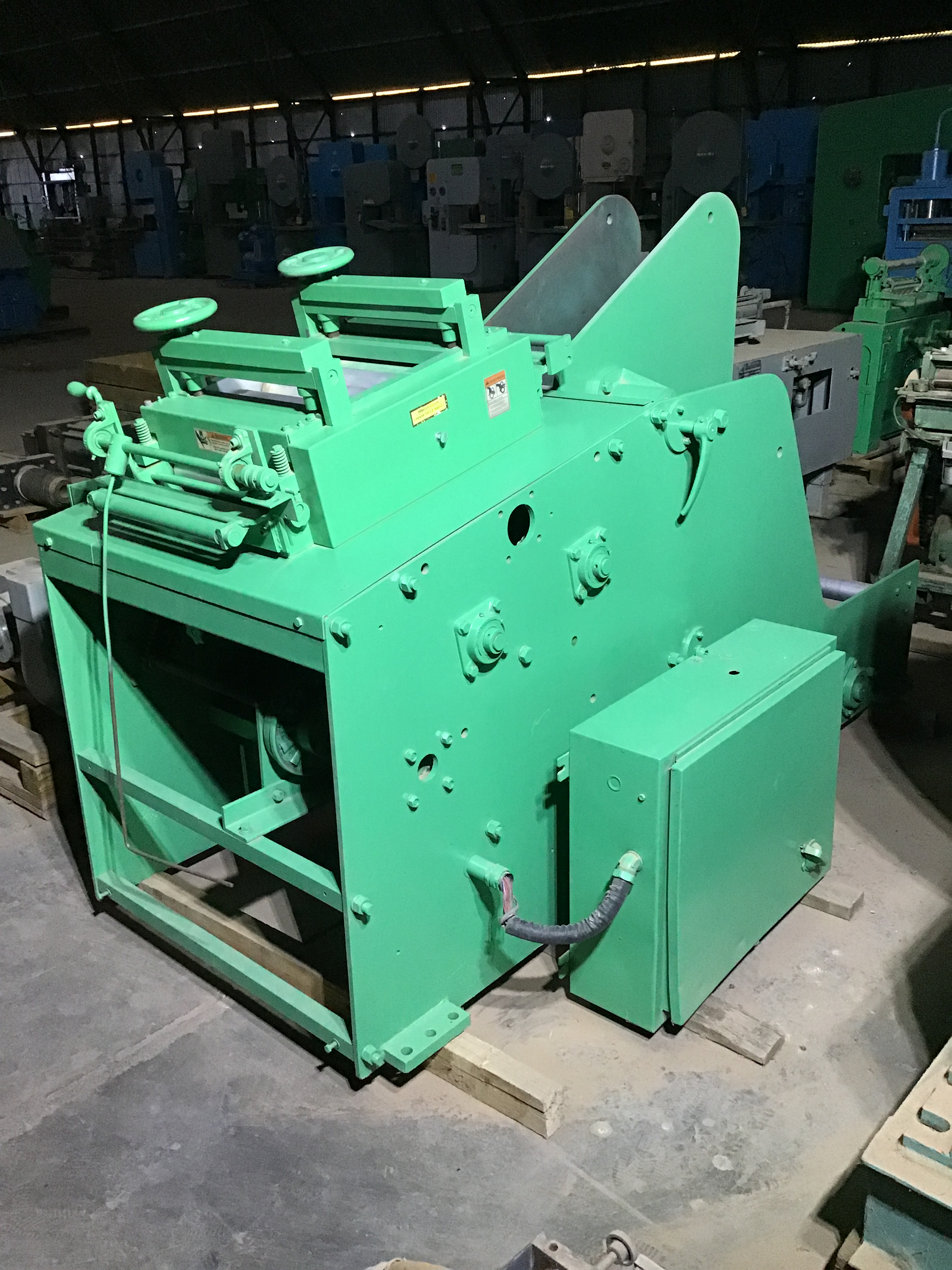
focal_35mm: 31
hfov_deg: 45.4
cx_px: 476
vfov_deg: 58.4
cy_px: 635
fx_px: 1137
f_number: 2.4
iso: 200
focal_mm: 3.3
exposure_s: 1/30
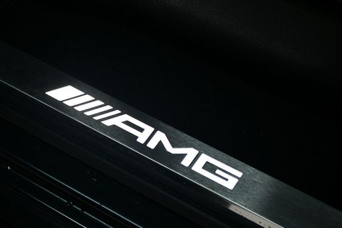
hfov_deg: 22.6
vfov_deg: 15.2
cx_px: 138
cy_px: 138
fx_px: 855
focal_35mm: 90
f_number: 4.5
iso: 800
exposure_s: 1/160
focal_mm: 48
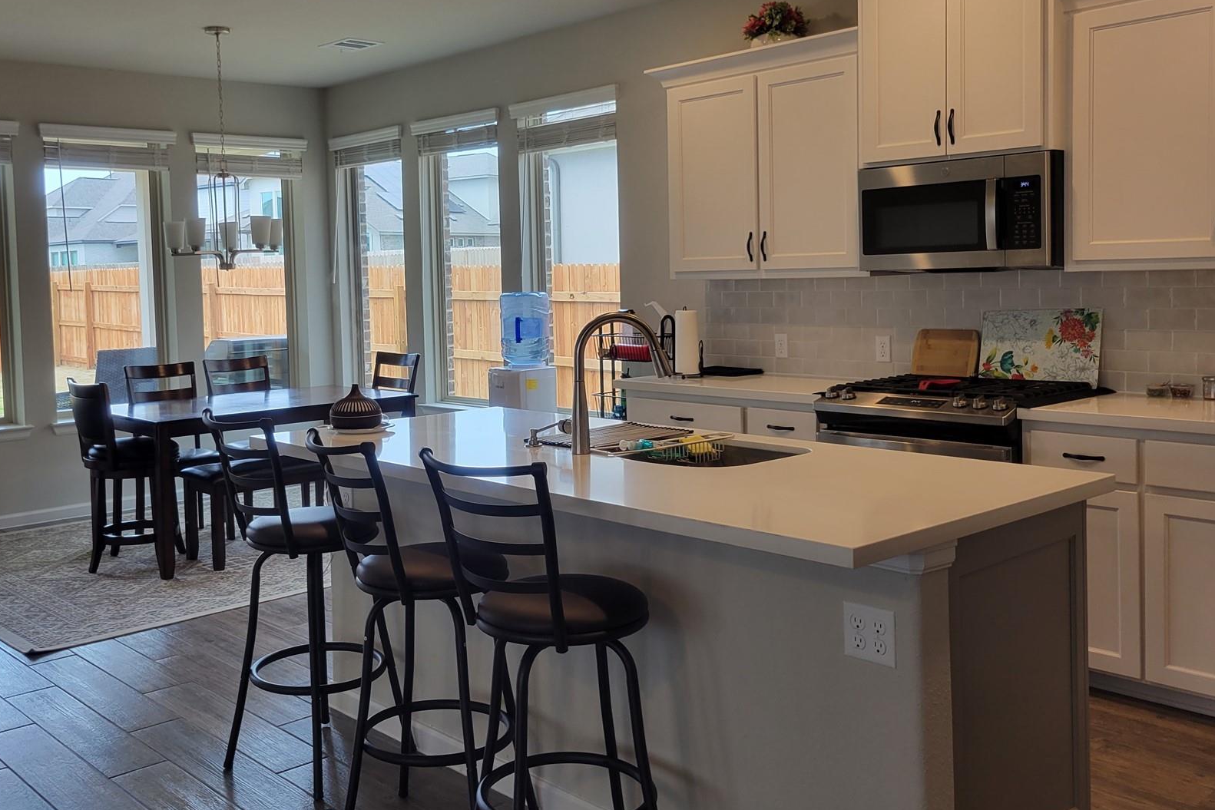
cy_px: 334
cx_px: 529
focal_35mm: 35
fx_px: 1181
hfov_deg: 54.3
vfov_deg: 37.7
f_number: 1.8
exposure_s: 1/120
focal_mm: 5.4
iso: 50
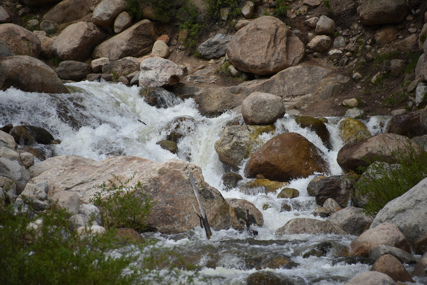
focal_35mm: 300
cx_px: 214
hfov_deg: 6.9
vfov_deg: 4.6
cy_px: 142
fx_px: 3559
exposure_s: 1/640
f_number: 5.6
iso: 125
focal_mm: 300
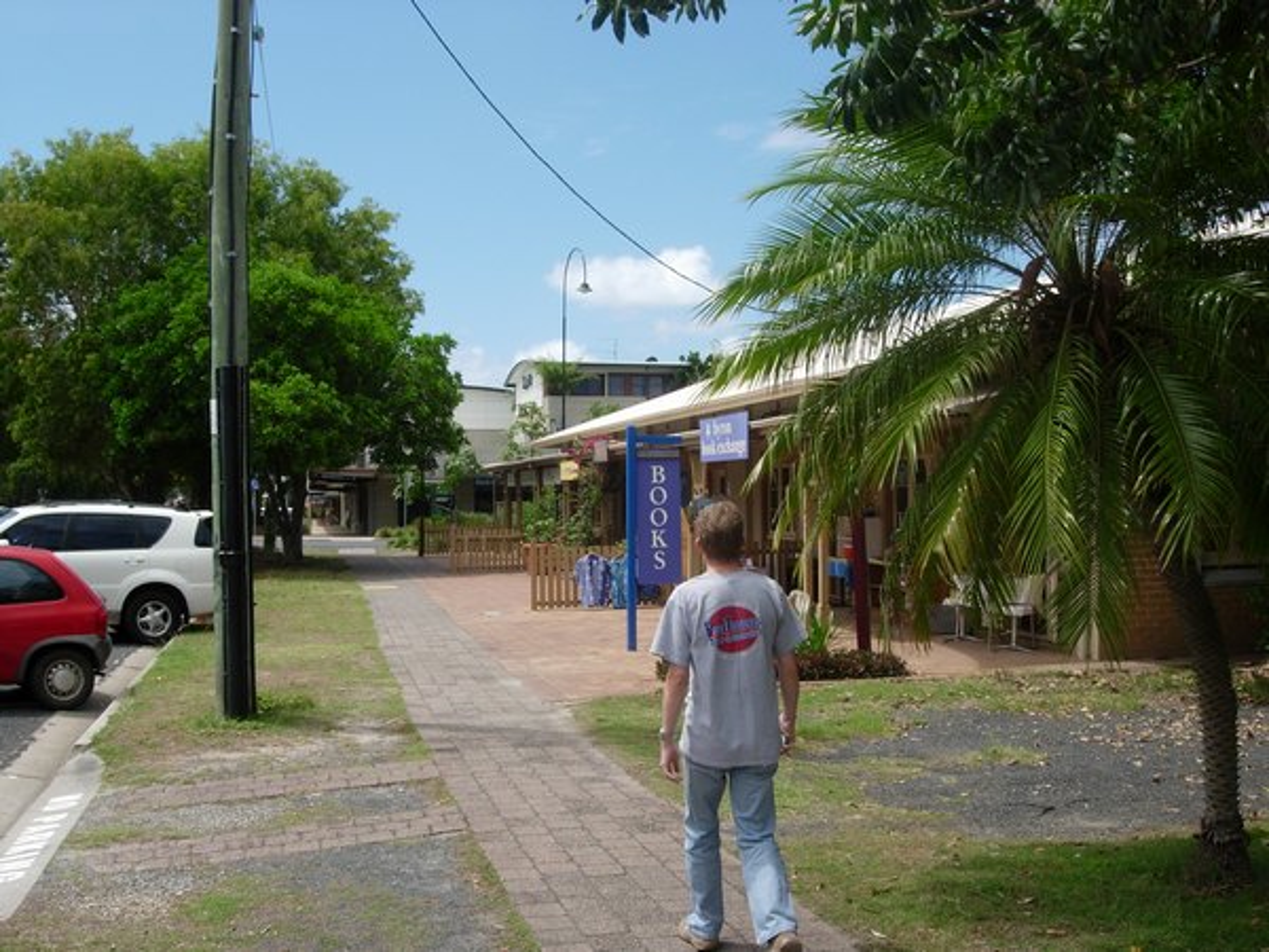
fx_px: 1393
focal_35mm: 38
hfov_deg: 49.0
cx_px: 634
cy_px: 476
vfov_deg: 37.7
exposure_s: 1/745
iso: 79
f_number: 4.8
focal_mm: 7.8
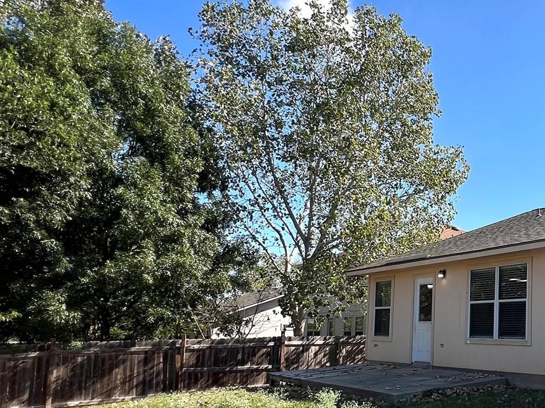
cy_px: 277
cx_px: 530
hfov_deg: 49.1
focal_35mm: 31
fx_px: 488
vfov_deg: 44.7
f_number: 1.8
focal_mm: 1.57
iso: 32
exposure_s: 1/1043
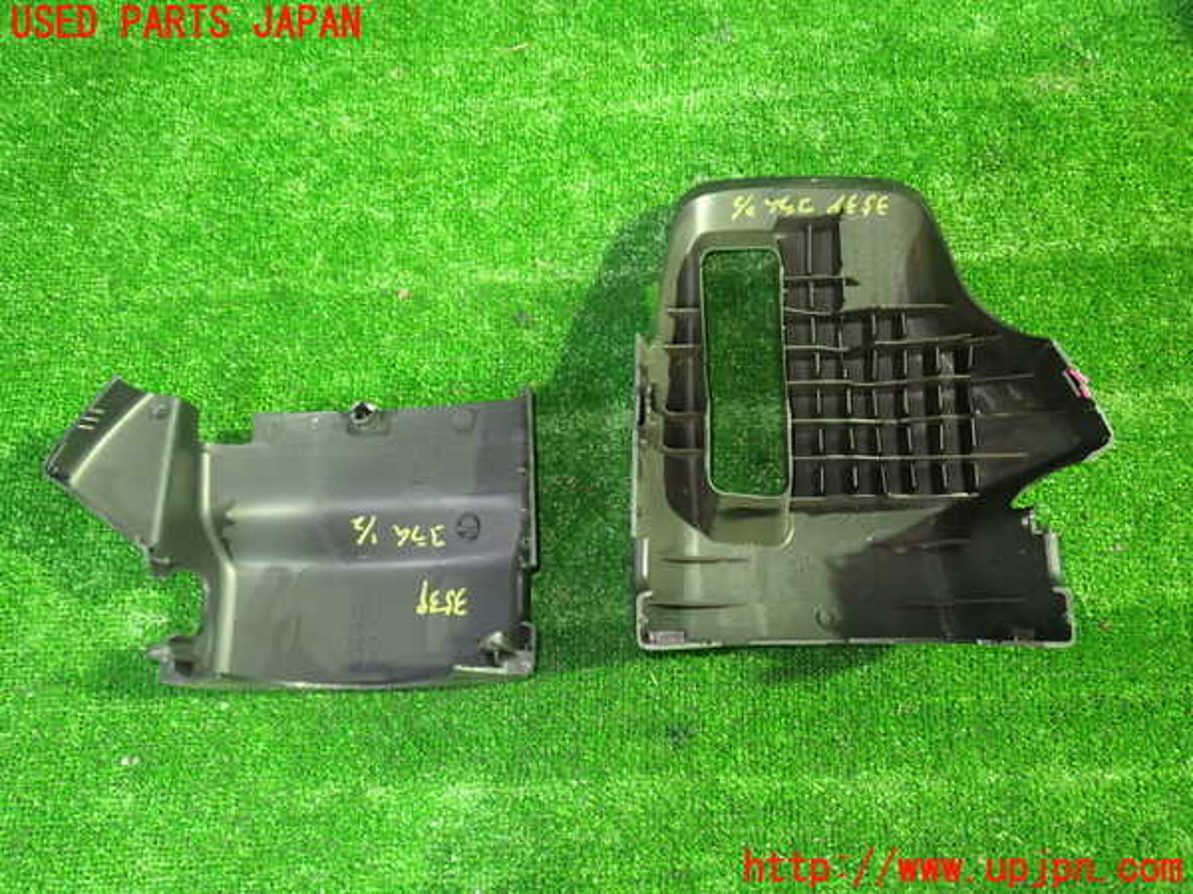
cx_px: 596
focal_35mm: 30
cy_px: 447
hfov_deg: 60.0
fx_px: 1034
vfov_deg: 46.8
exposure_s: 1/15
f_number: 2.3
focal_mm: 5.4
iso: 800
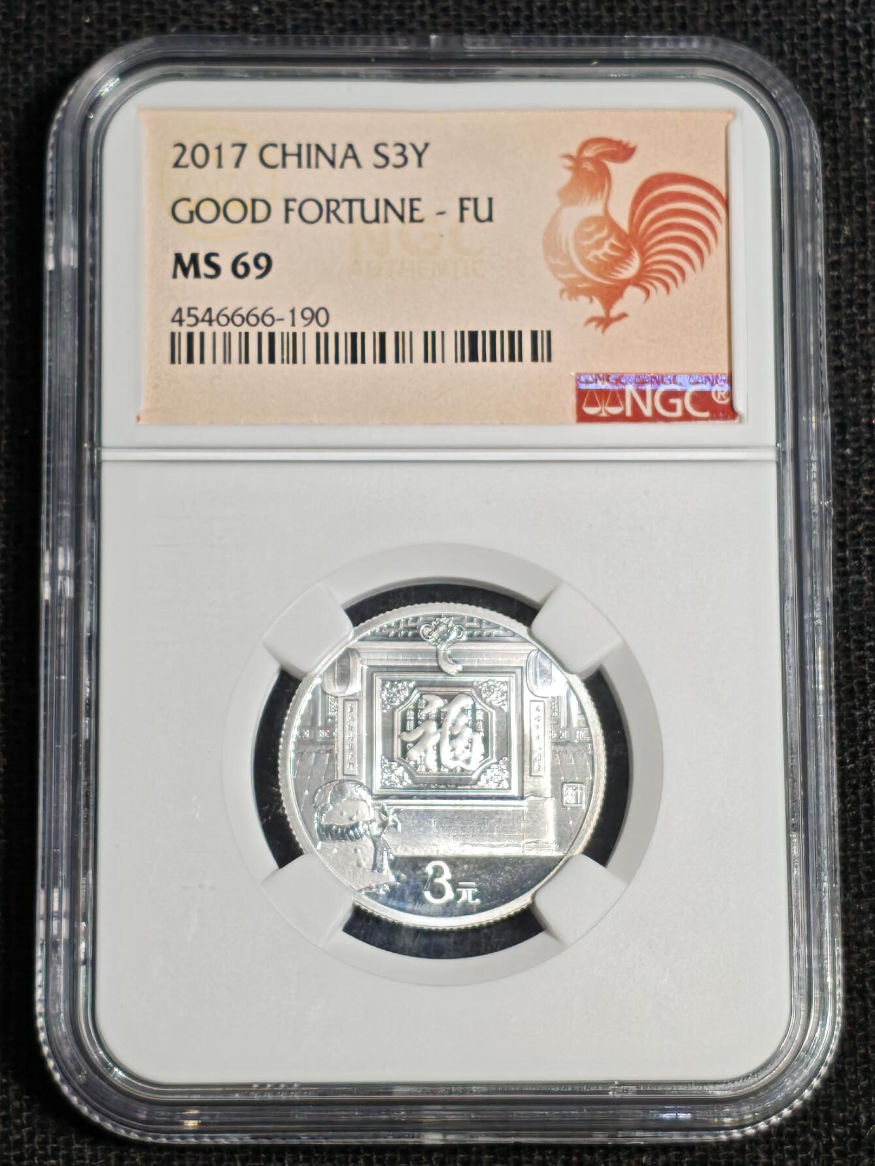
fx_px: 3639
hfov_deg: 13.7
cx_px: 436
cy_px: 578
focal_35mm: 108
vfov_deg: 18.2
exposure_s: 1/679
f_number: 1.5
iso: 50
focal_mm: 4.94
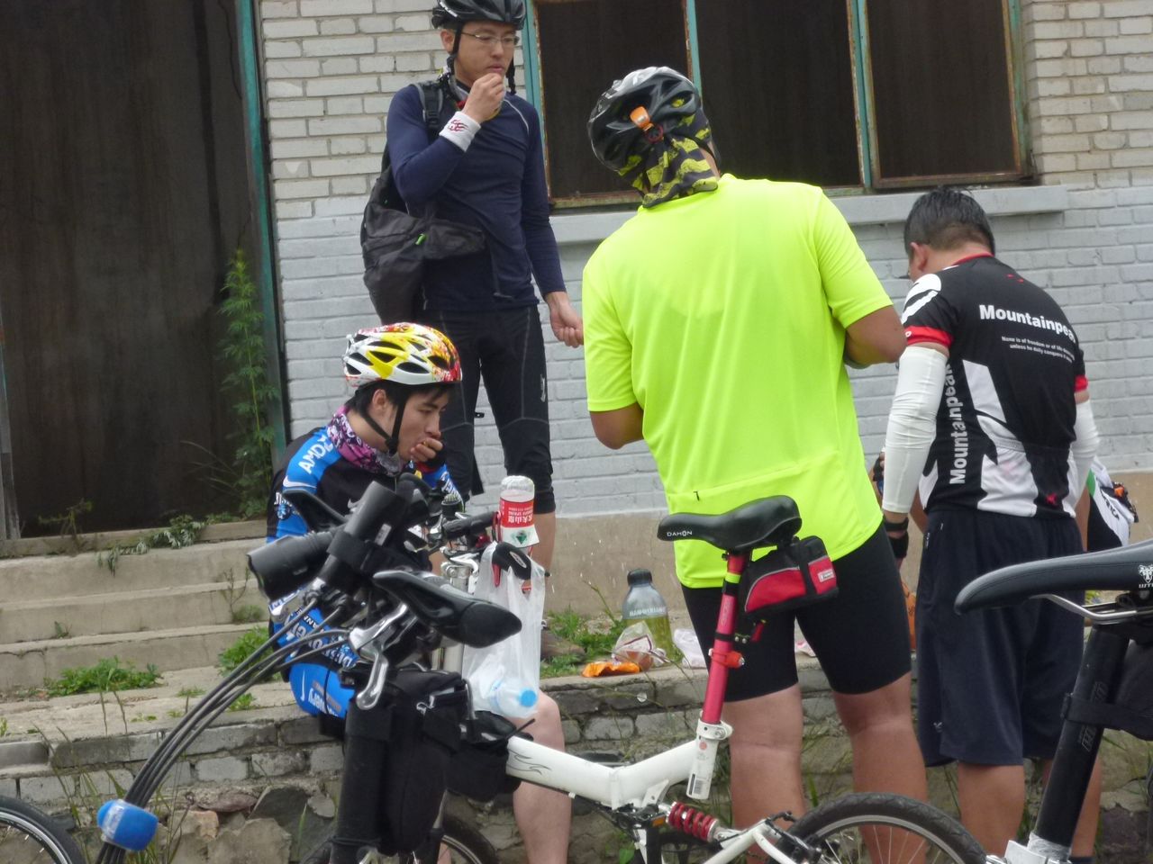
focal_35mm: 98
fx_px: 3264
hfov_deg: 20.0
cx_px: 576
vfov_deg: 15.1
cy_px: 432
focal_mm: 17.5
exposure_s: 1/80
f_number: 6.2
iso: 400
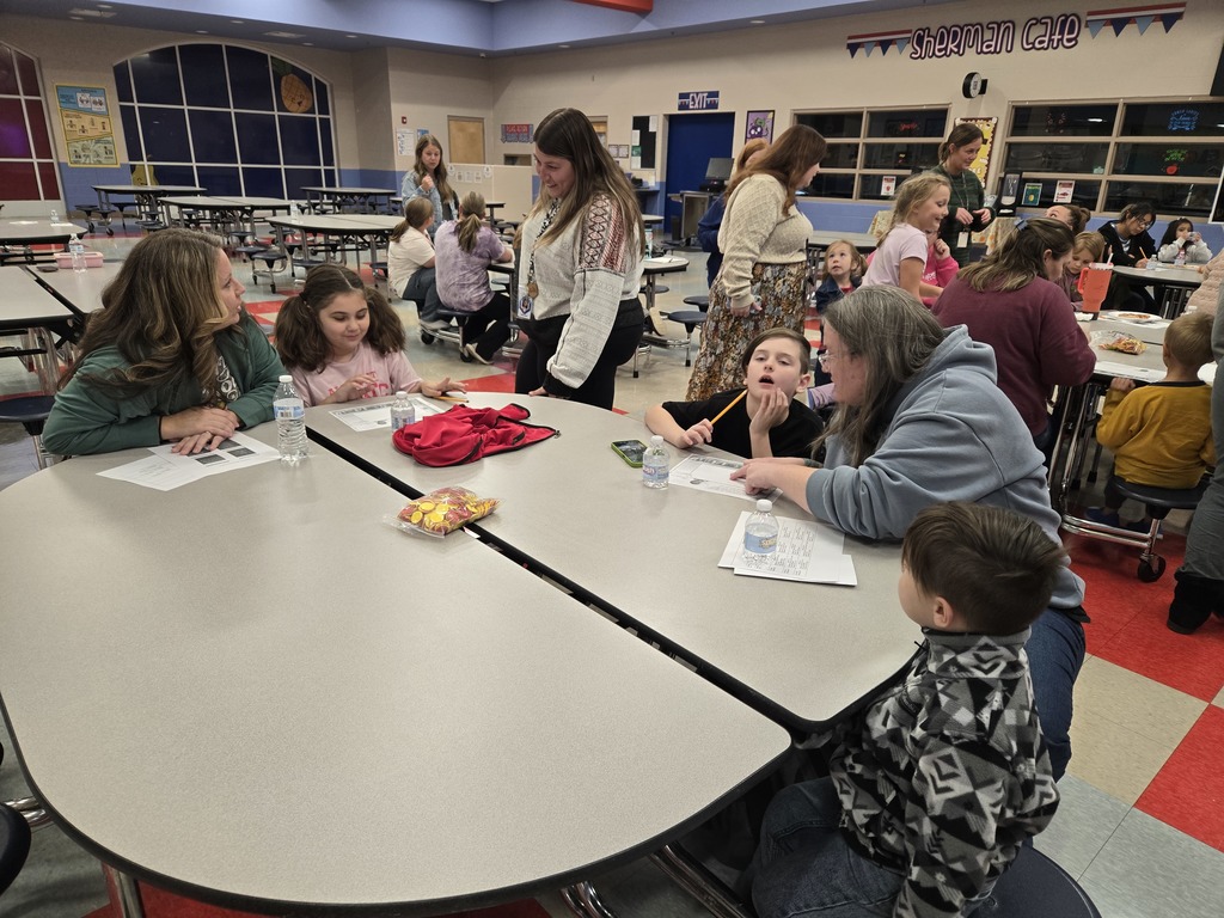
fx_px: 813
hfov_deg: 73.9
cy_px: 459
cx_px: 612
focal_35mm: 23
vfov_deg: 58.9
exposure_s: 1/120
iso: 200
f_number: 1.8
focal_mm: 5.4
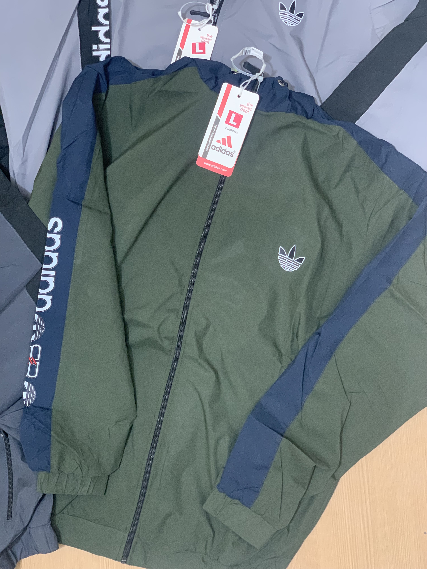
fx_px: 855
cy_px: 284
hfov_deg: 28.0
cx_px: 214
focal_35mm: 52
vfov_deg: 36.8
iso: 400
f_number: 2.4
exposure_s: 1/33
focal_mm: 6
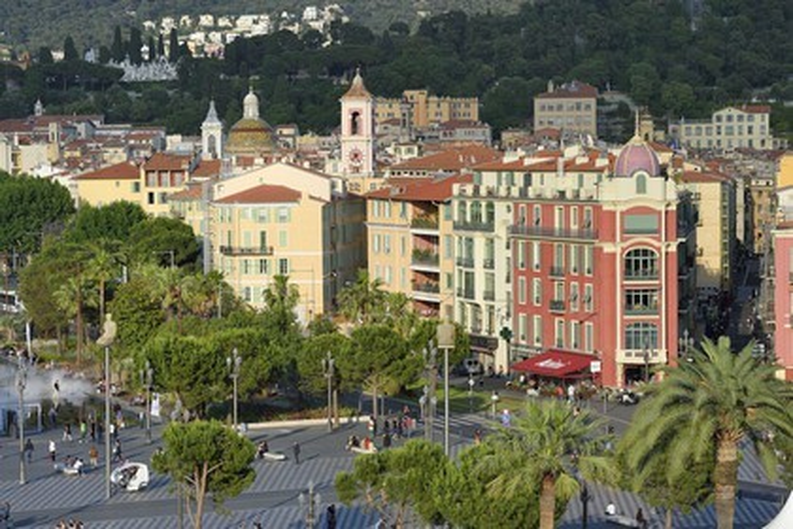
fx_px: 2247
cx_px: 396
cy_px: 264
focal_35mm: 102
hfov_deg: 20.0
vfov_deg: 13.4
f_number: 10
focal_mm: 102
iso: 200
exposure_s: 1/320
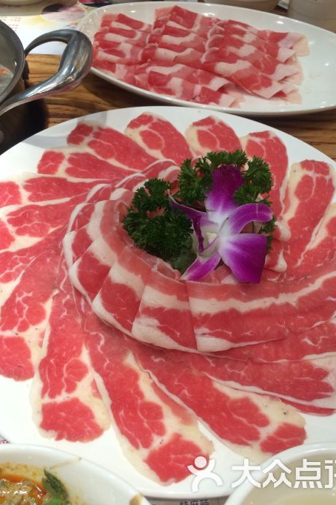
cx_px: 179
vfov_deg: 60.3
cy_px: 253
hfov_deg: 42.3
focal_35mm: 31
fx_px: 434
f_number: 2.2
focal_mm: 4.15
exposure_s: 1/33
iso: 125
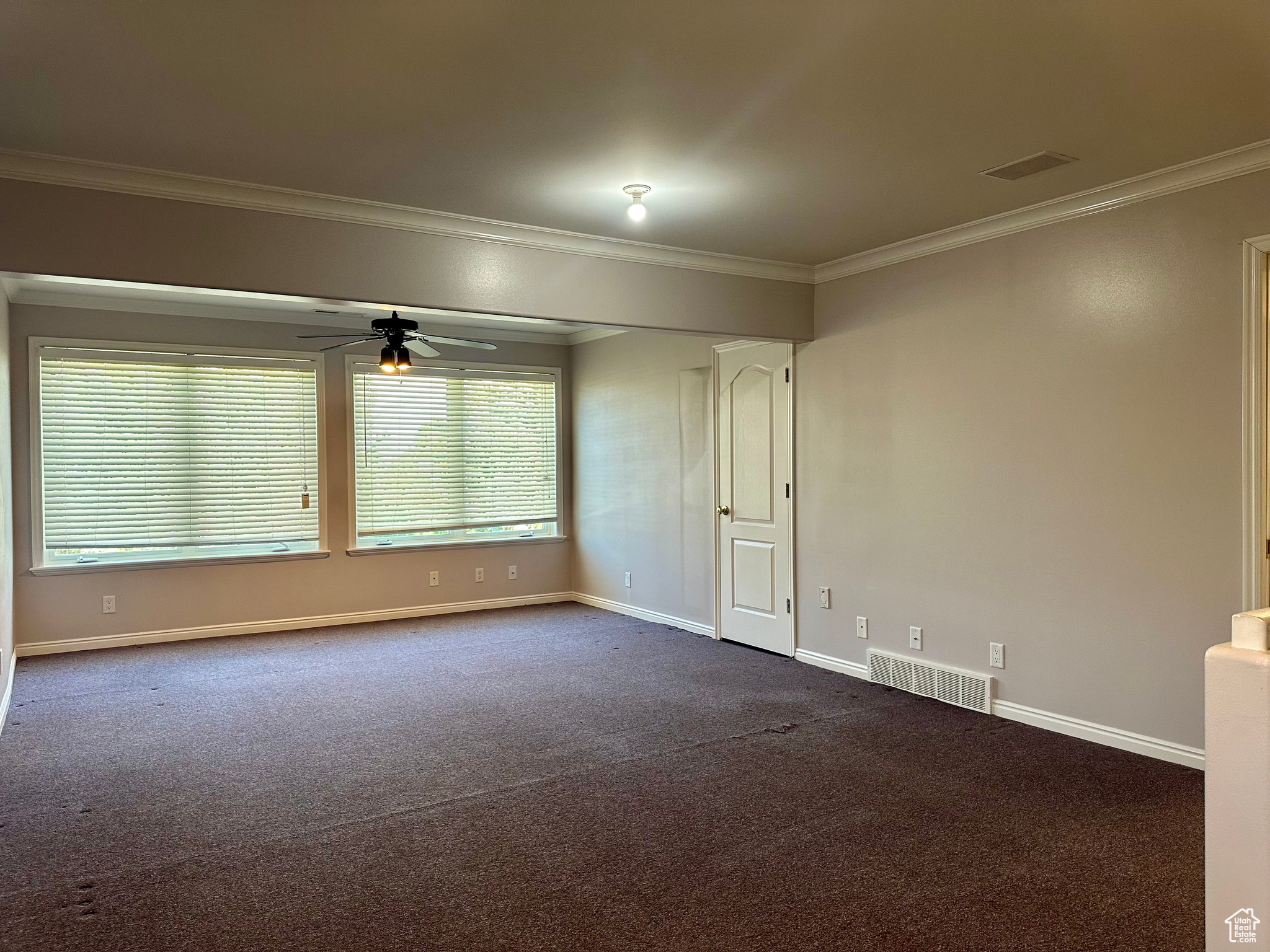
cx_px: 635
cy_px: 476
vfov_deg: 56.8
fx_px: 881
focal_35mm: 24
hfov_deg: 71.6
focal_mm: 6.86
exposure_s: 1/120
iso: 200
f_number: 1.78
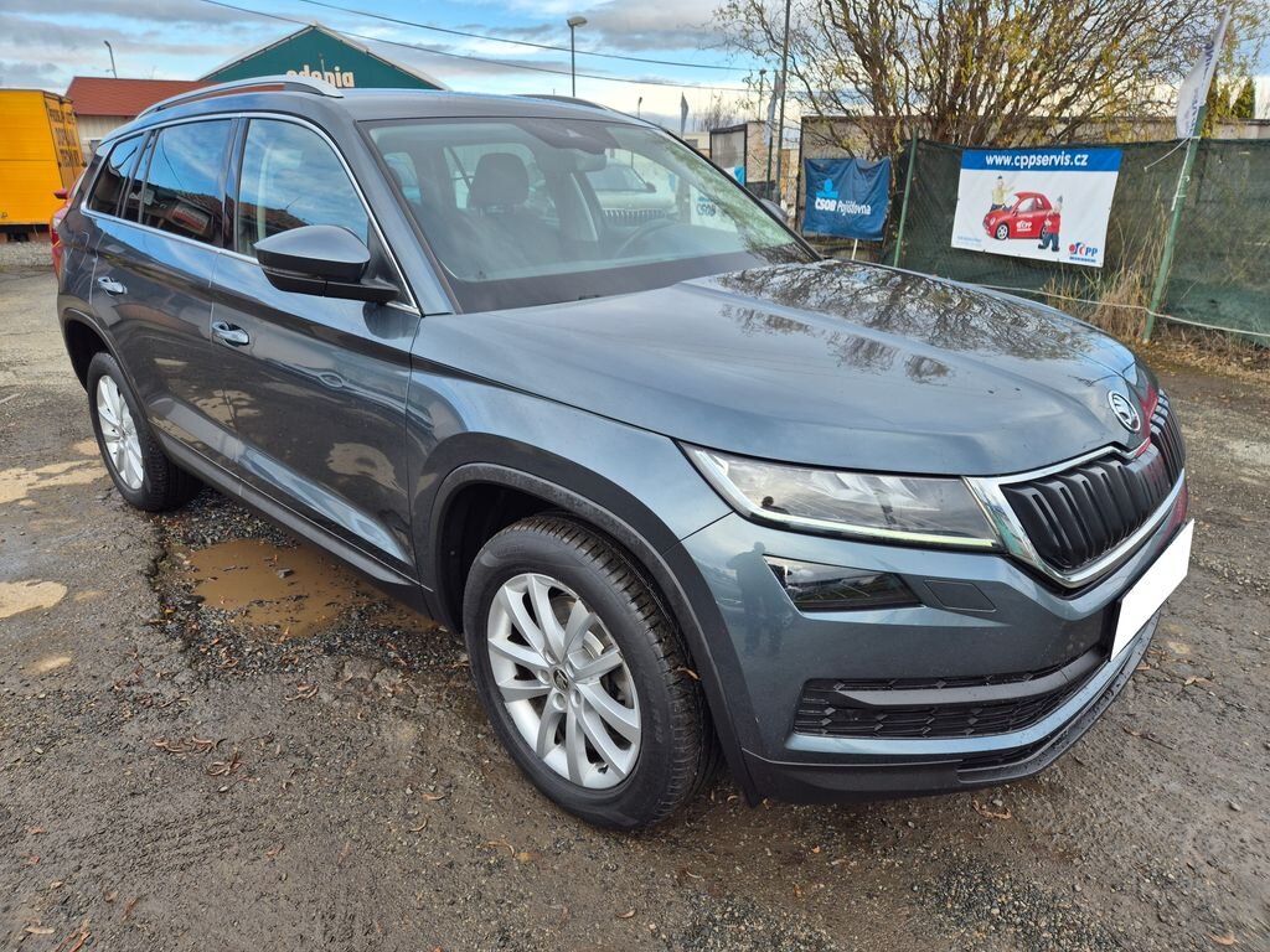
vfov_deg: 58.9
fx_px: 844
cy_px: 476
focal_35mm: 23
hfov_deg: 73.9
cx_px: 635
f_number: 1.8
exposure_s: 1/506
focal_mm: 5.4
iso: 25
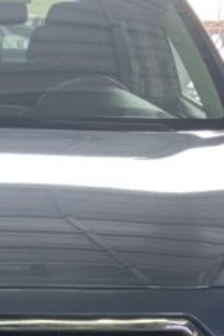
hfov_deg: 12.3
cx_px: -13
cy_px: 463
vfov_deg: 17.2
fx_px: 1025
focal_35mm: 110
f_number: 1.8
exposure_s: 1/120
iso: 80
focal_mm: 4.25
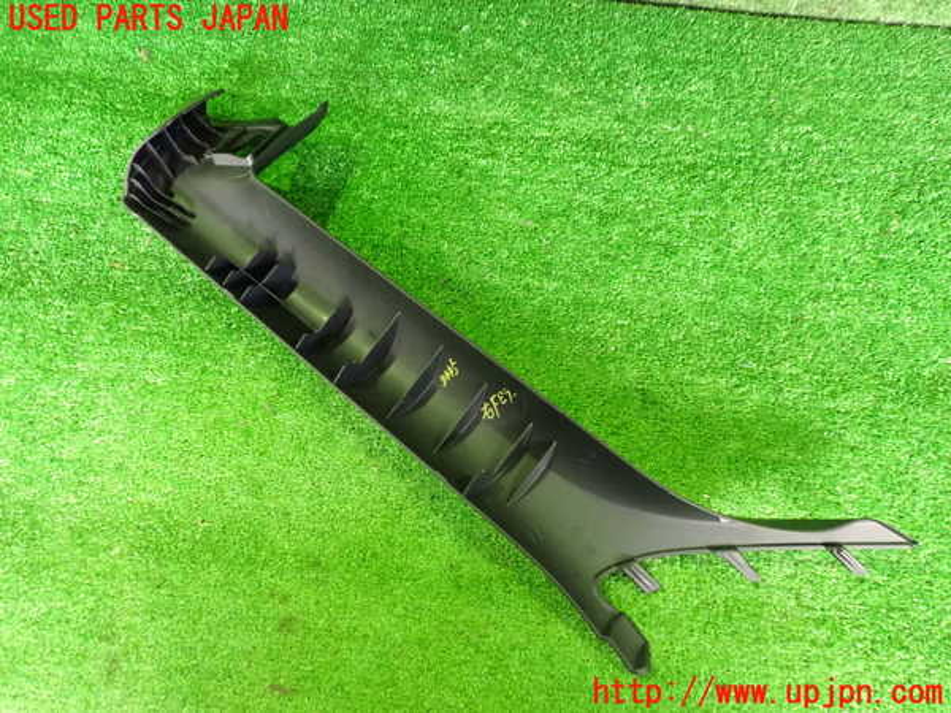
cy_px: 356
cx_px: 476
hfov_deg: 60.0
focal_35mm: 30
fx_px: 824
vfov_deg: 46.8
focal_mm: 5.4
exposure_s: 1/50
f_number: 2.3
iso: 1250
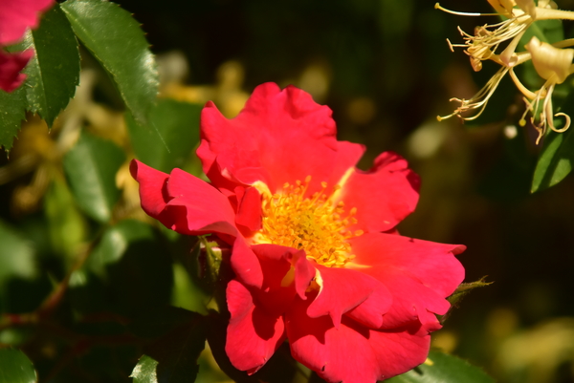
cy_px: 192
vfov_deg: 4.2
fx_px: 5265
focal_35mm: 330
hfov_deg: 6.2
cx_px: 287
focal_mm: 220
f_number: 6.3
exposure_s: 1/3200
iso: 640
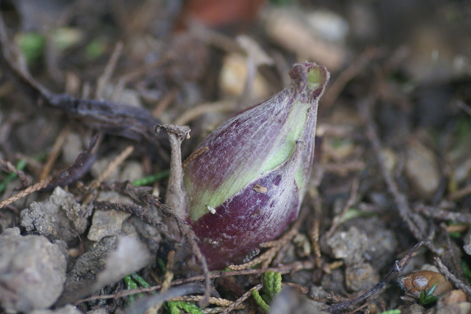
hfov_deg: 15.2
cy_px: 157
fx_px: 1766
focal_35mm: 135
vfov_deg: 10.2
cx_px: 236
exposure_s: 1/320
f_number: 2.8
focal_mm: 90
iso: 500
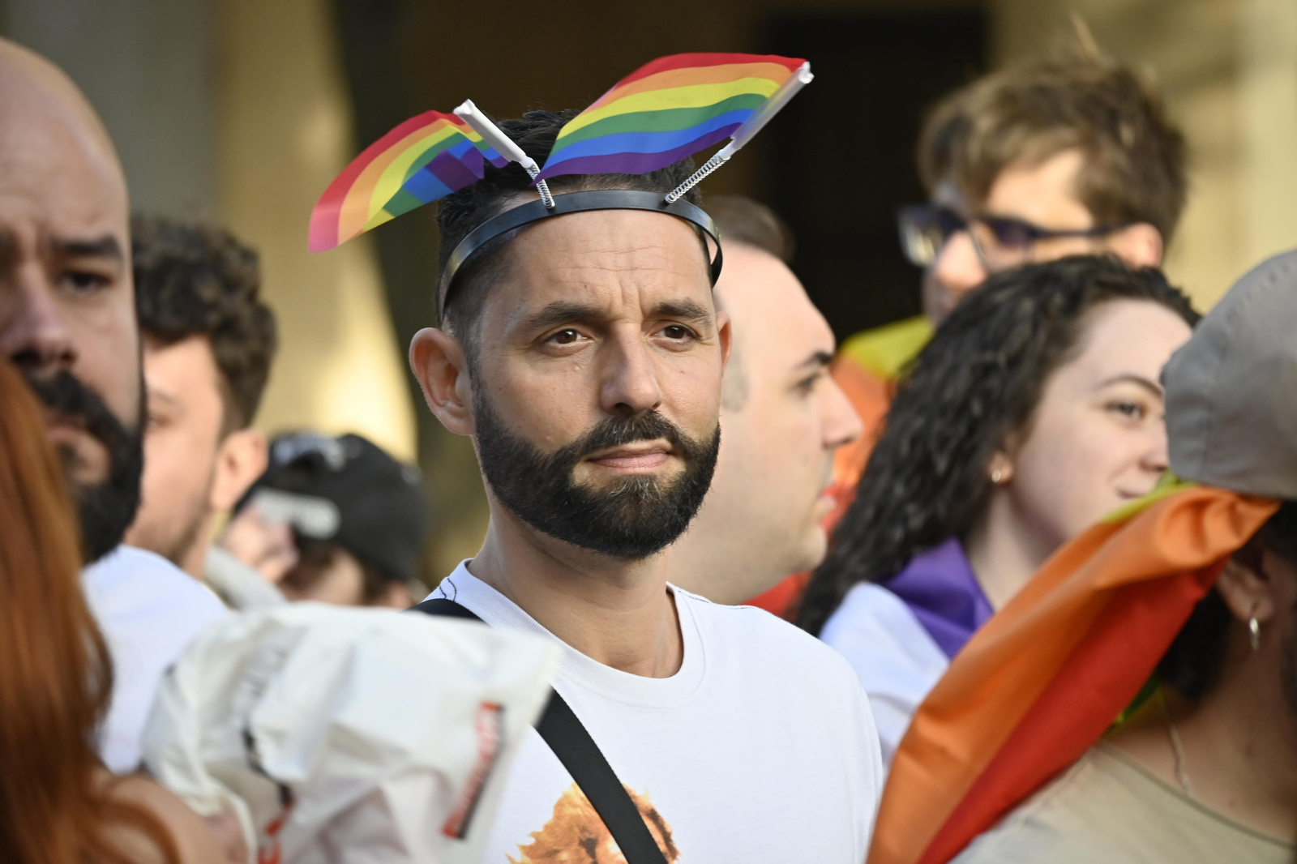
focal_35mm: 375
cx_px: 648
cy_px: 432
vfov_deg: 3.7
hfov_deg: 5.5
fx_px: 13507
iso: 500
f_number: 6.3
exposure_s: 1/320
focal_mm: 250
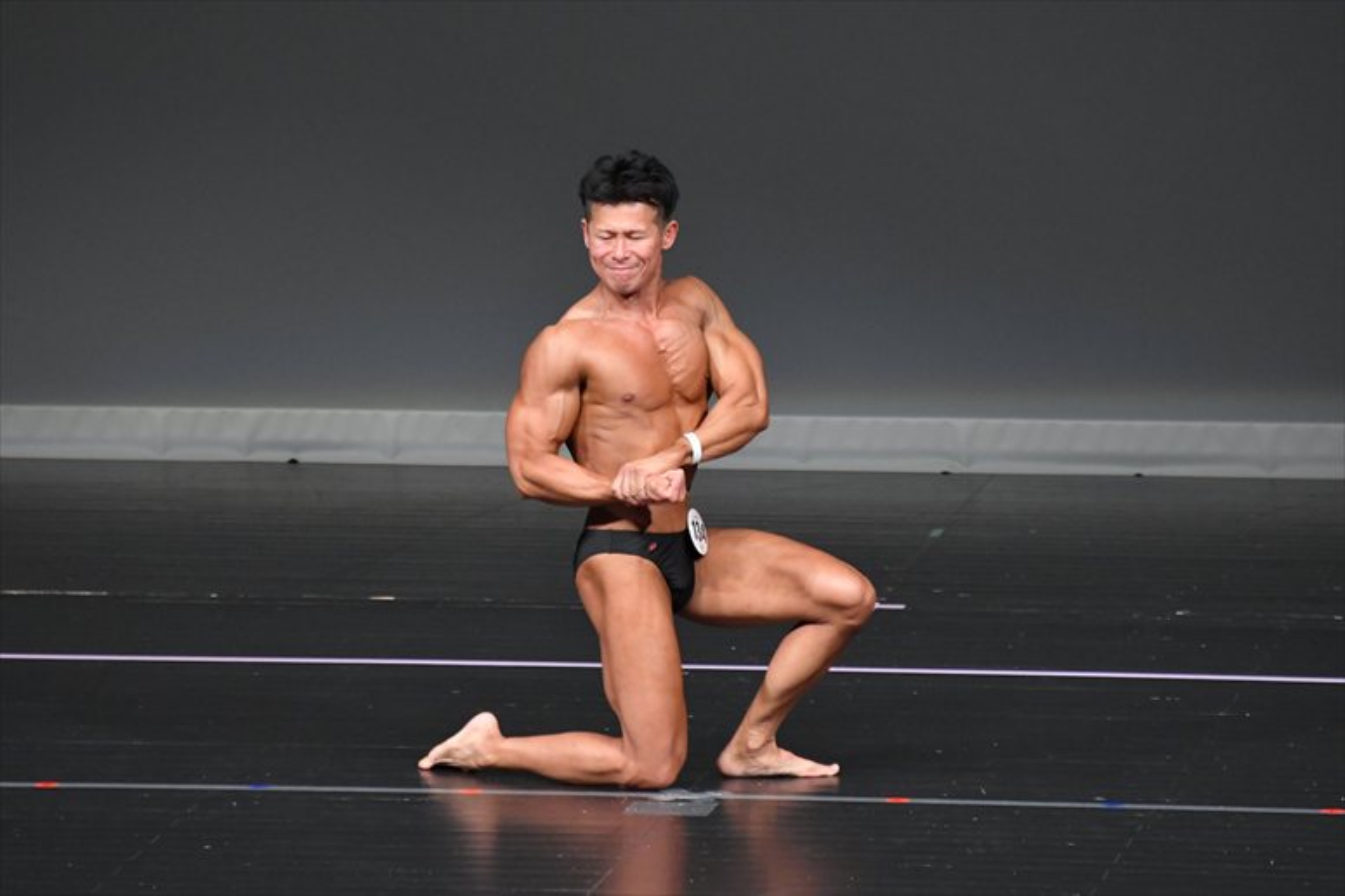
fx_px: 14004
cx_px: 672
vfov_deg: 3.7
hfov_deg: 5.5
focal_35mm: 375
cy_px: 448
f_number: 5.6
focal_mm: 250
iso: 4000
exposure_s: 1/400
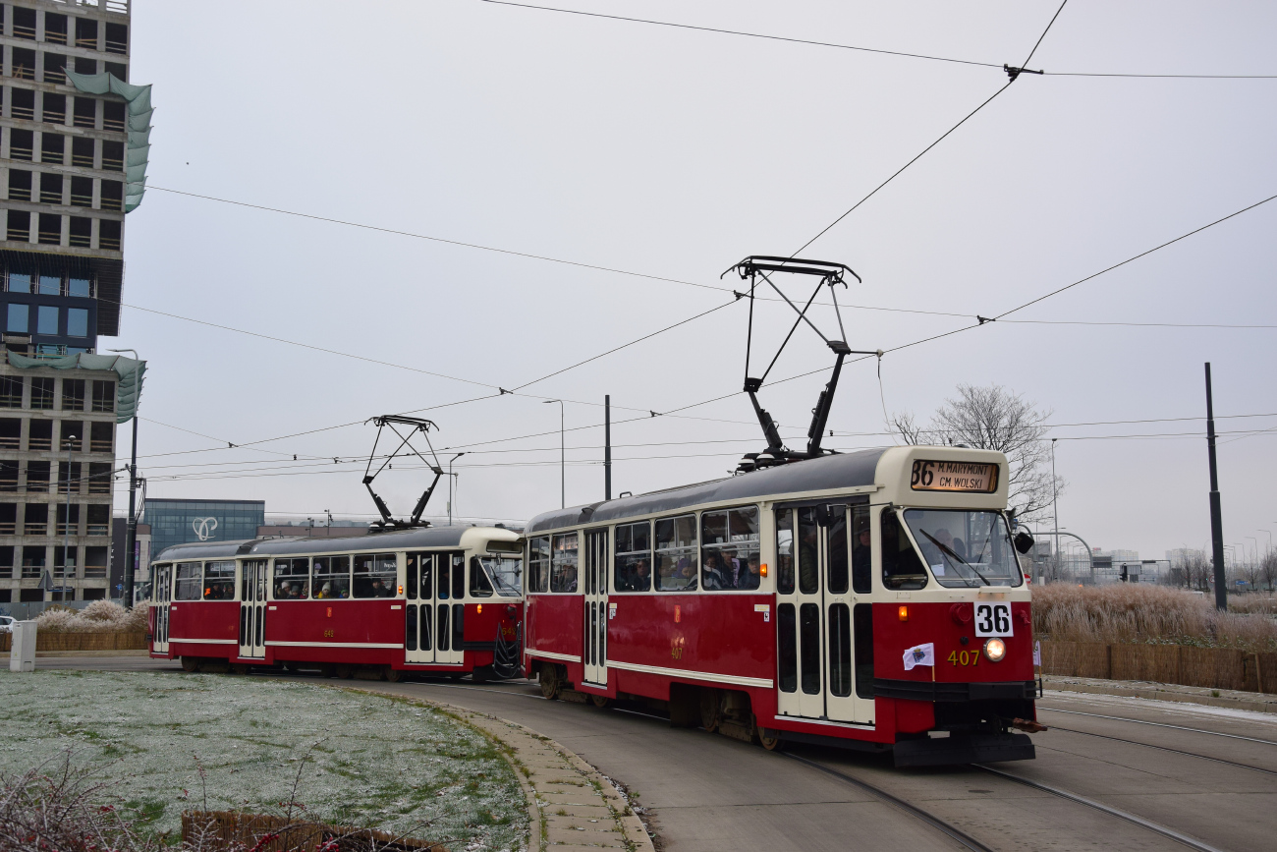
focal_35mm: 38
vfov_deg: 35.5
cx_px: 638
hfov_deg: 51.3
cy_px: 426
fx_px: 1330
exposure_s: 1/250
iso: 400
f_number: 5.6
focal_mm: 25
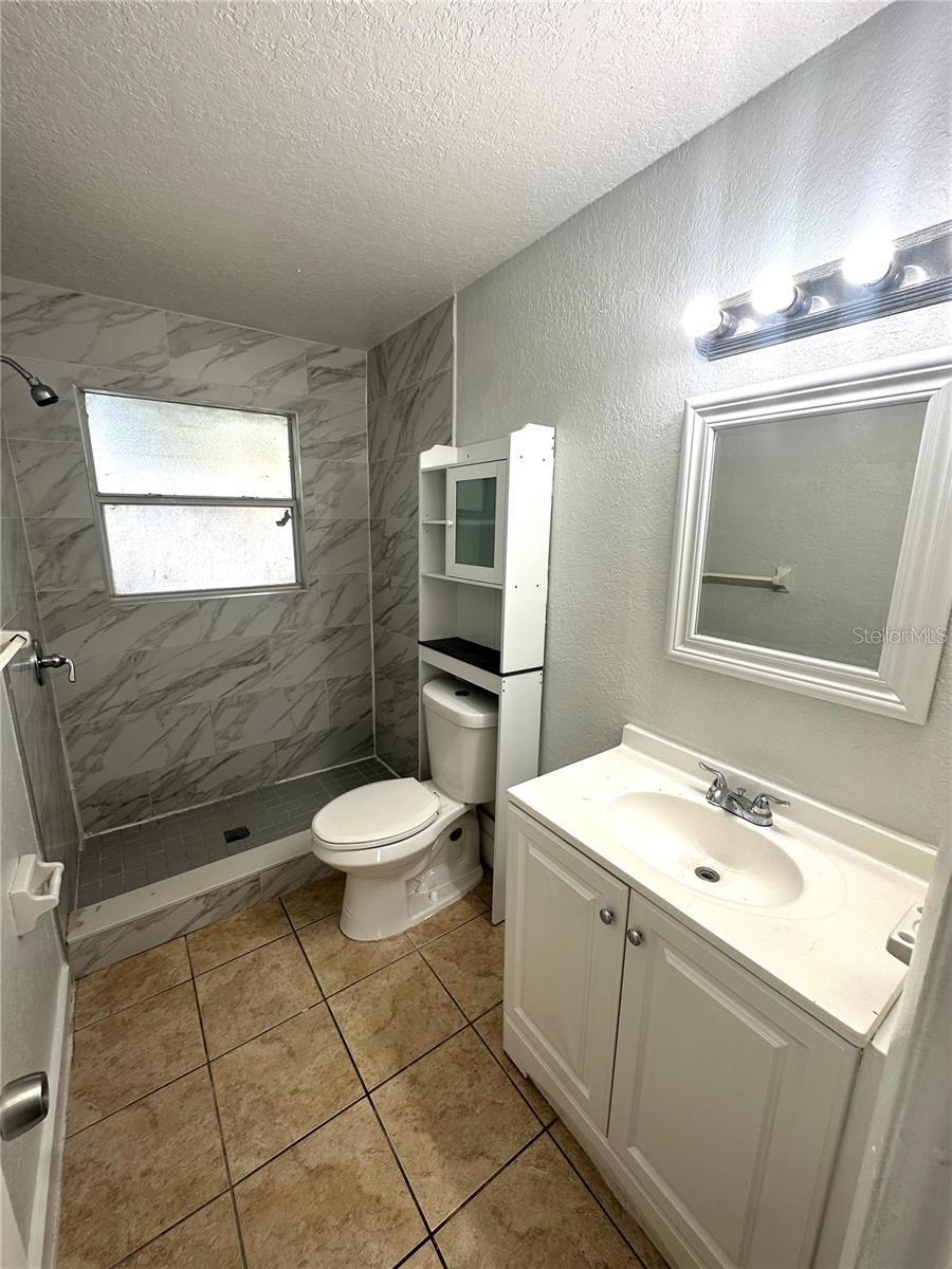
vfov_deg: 102.1
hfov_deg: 85.7
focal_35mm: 14
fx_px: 513
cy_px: 634
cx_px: 476
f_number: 2.2
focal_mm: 2.22
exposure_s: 1/99
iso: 40
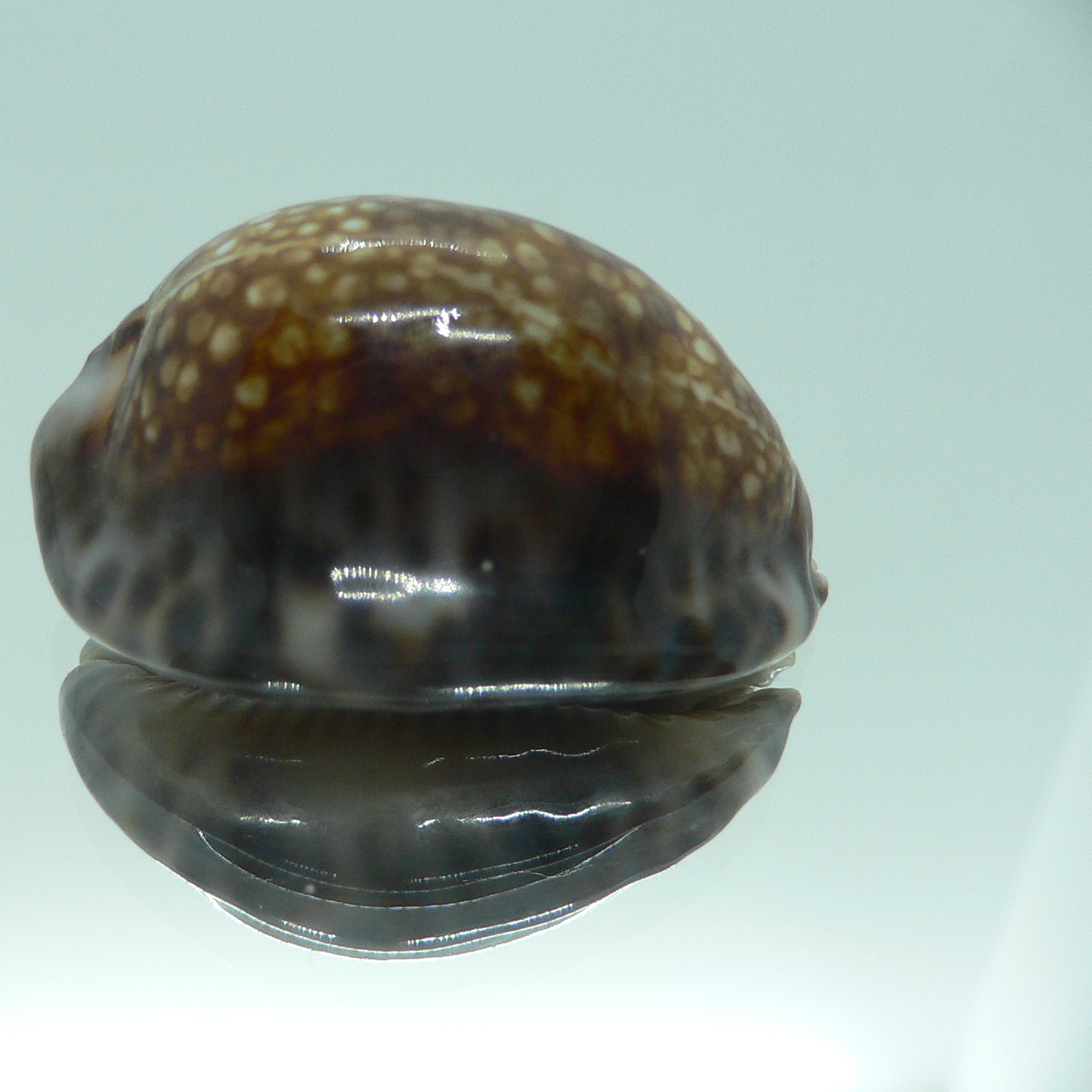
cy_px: 539
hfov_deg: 39.7
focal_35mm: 42
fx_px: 1499
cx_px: 387
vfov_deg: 40.0
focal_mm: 4.6
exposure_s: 1/60
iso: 150
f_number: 2.8
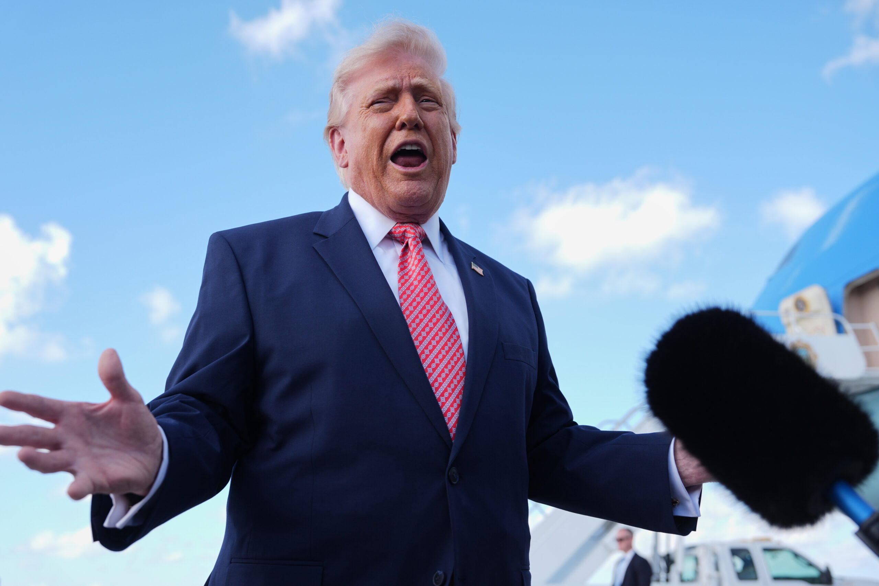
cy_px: 293
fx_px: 928
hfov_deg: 50.7
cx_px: 440
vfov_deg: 35.1
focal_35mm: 38
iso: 200
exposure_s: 1/1000
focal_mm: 38
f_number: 4
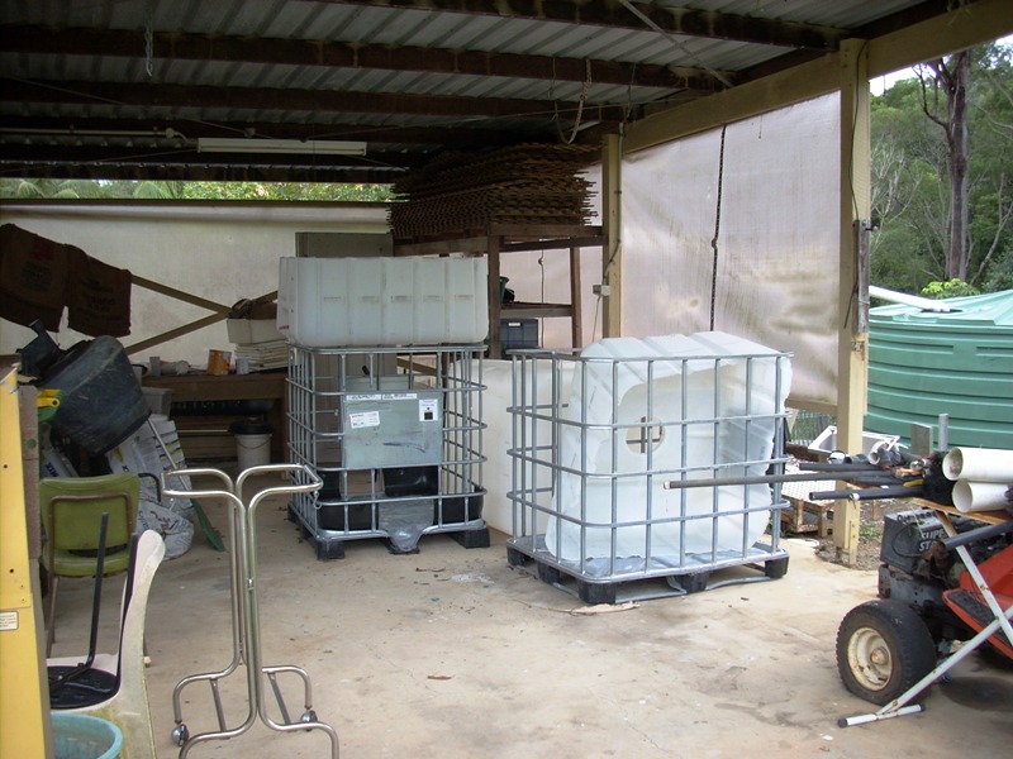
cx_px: 506
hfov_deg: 50.1
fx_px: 1083
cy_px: 380
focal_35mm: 37
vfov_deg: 38.7
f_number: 2.8
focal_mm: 6.2
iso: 64
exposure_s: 1/60
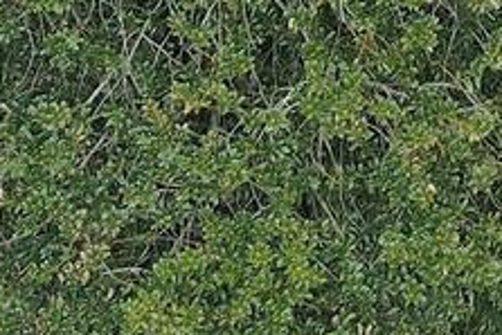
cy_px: -553
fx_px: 2609
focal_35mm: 187
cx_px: 975
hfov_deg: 10.2
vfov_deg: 6.8
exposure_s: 1/53.2
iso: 100
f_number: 2.8
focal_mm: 10.57
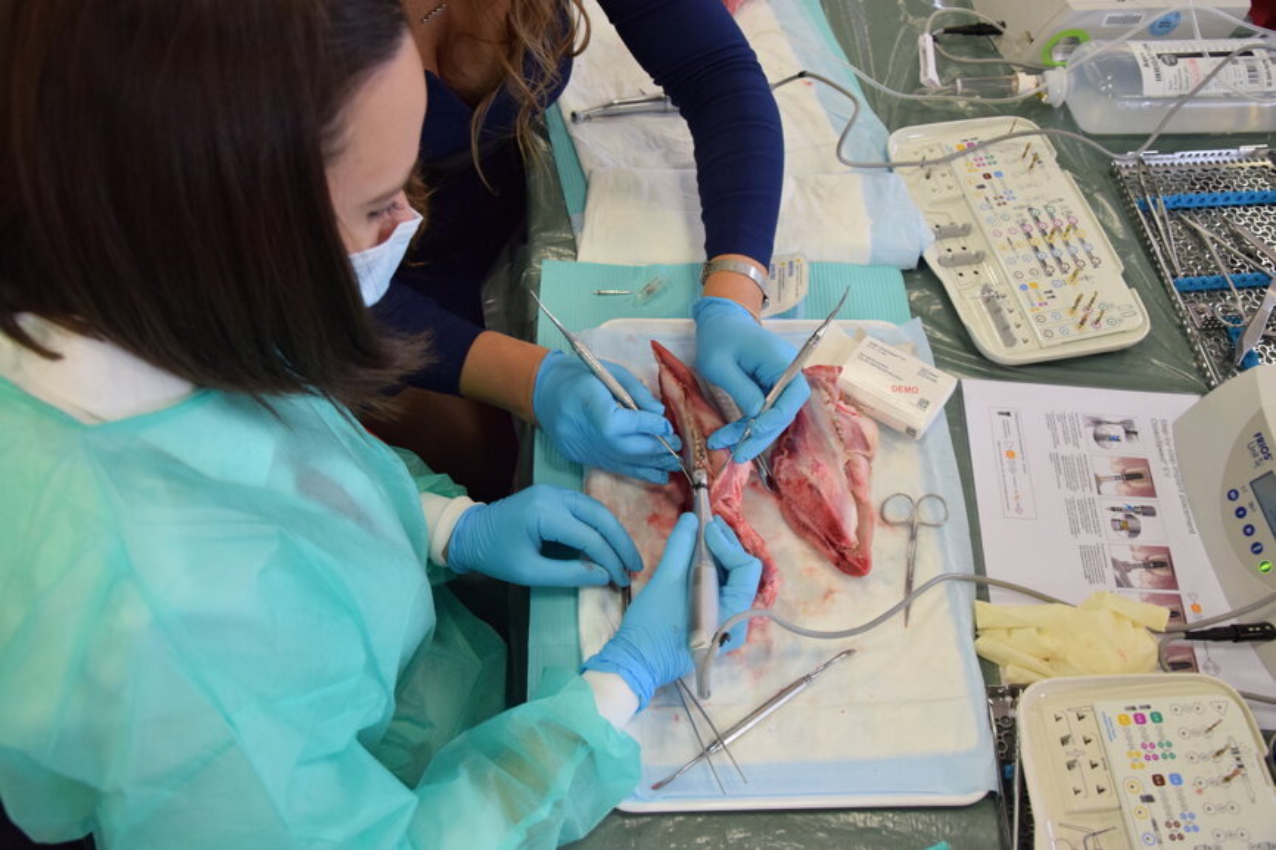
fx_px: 1169
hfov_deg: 57.2
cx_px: 638
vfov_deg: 40.0
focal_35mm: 33
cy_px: 425
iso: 1250
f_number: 3.8
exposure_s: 1/200
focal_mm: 22
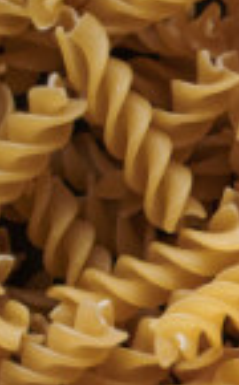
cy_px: 417
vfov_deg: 7.4
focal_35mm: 282
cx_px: 967
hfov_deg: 4.3
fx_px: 2954
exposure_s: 1/100
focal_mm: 50
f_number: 8
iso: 160
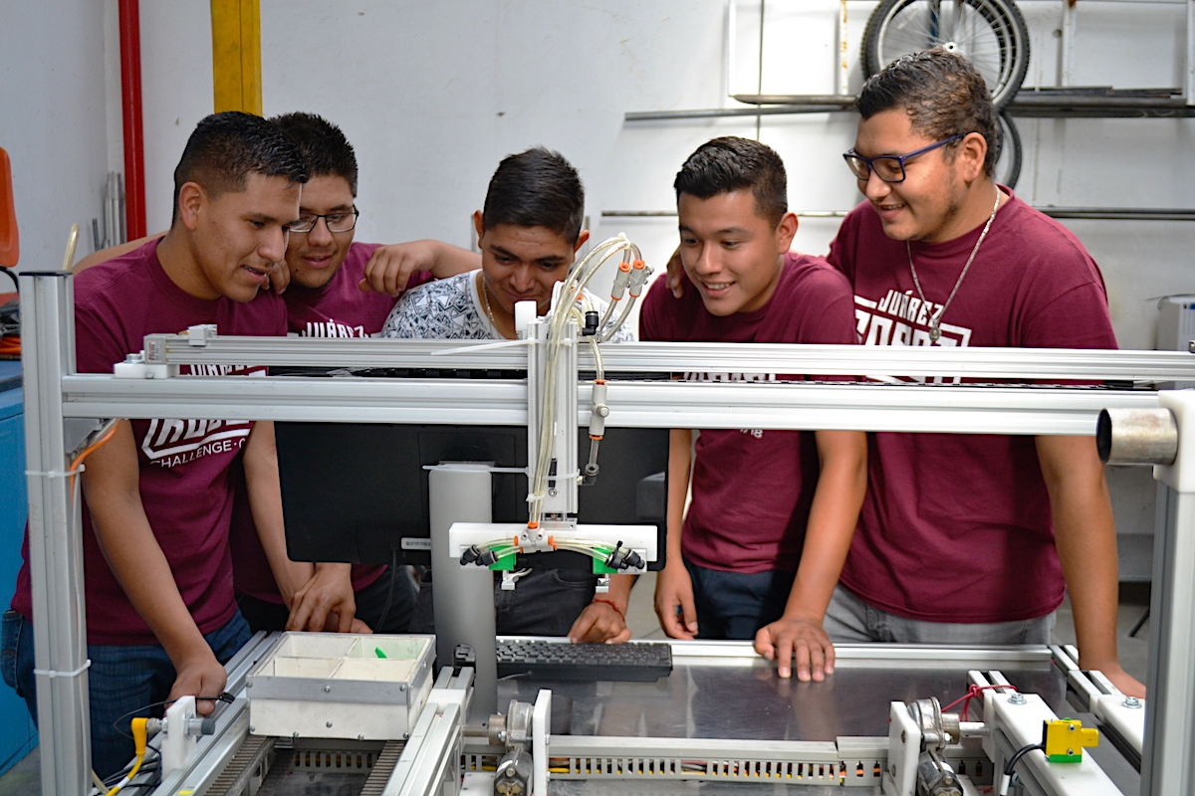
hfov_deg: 46.4
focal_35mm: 42
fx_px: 1394
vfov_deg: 31.9
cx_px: 598
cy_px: 398
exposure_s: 1/60
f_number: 4.5
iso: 400
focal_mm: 28
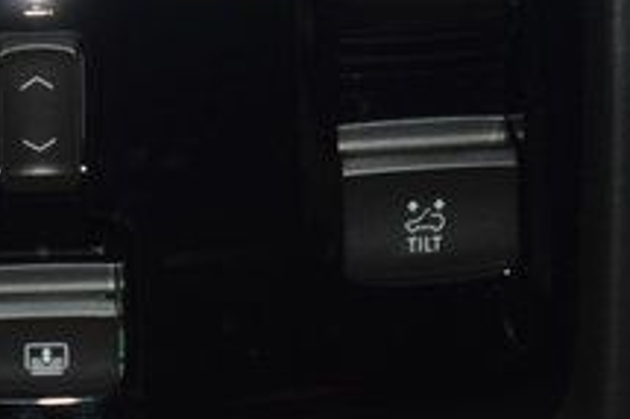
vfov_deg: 8.1
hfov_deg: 12.0
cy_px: 130
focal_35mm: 170
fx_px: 2973
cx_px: 35
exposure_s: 1/125
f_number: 4.2
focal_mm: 38
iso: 1400
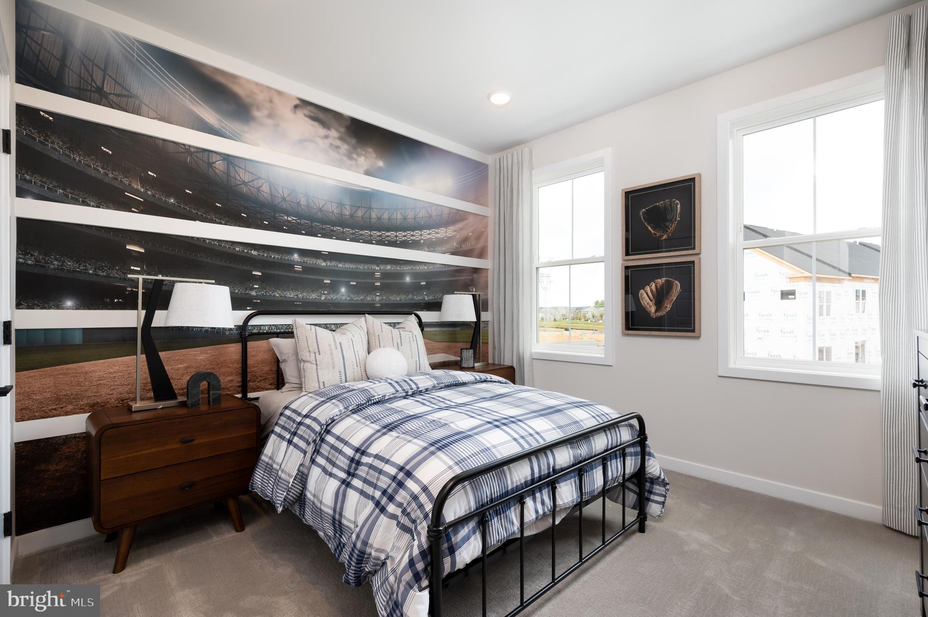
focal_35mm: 16
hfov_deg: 96.8
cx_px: 464
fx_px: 412
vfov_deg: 73.7
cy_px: 308
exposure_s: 1/200
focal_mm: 16
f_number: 13
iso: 800
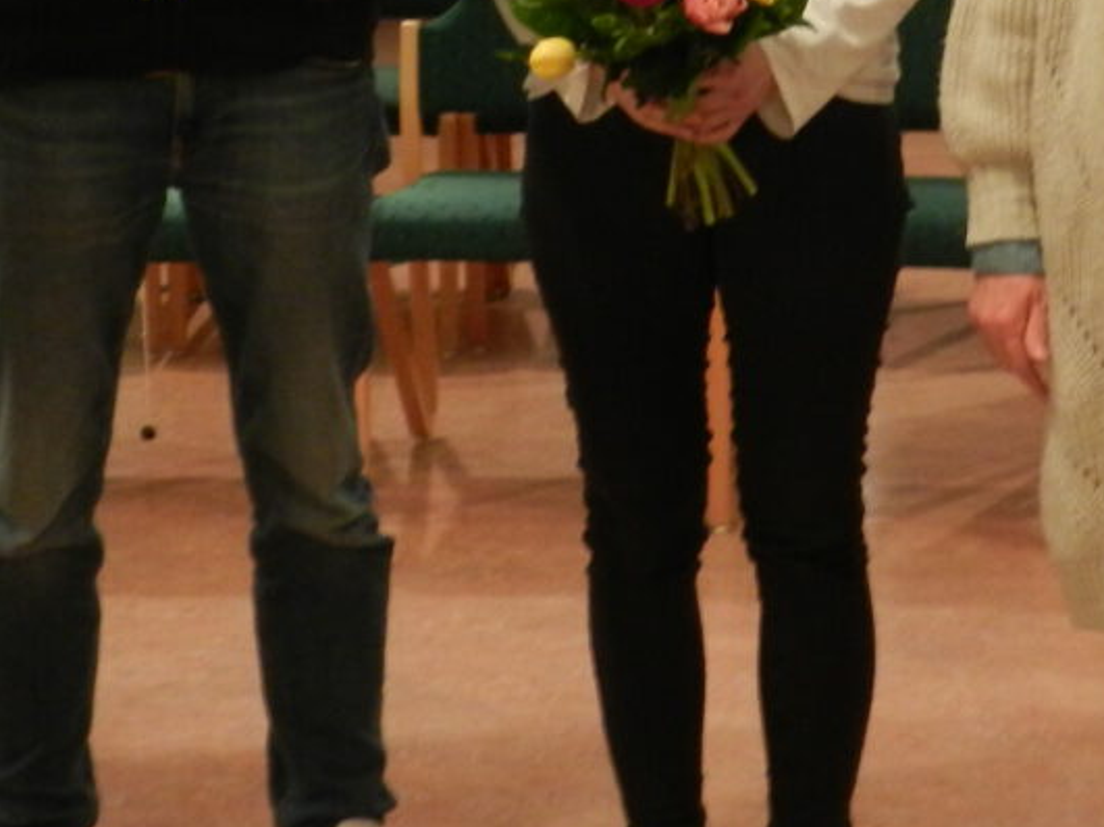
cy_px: -247
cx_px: 661
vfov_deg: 13.0
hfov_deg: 17.9
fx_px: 3507
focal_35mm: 110
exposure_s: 1/10
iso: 400
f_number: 4
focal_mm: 6.7
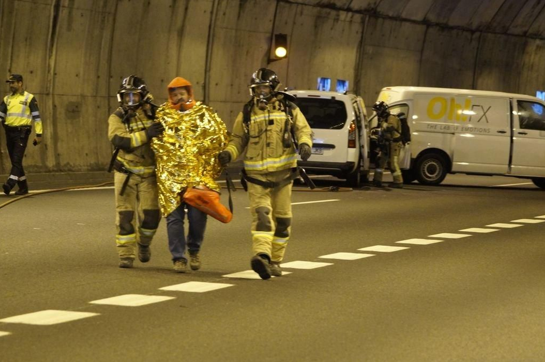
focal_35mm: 181
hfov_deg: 11.4
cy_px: 181
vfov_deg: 7.6
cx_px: 273
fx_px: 2738
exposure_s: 1/100
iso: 1600
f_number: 4.5
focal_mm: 120
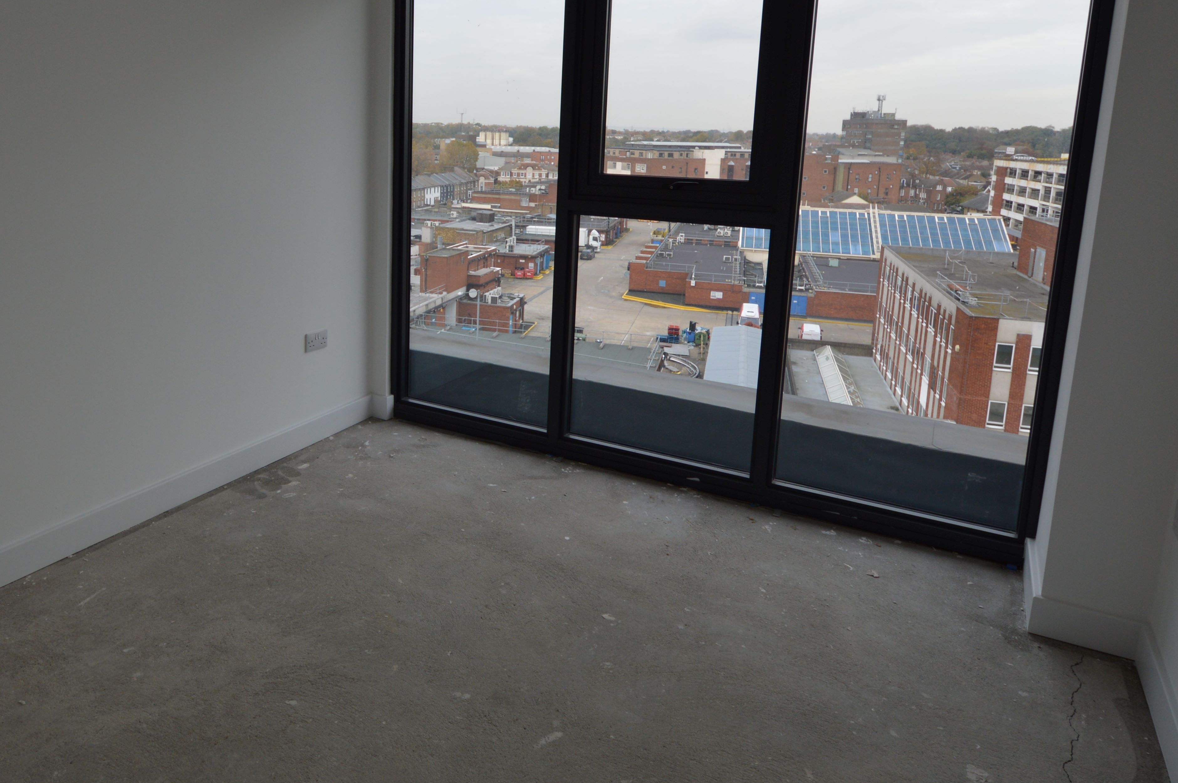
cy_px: 279
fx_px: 785
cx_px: 441
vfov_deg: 52.3
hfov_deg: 72.5
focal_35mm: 24
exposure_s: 1/125
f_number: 5.6
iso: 200
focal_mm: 10
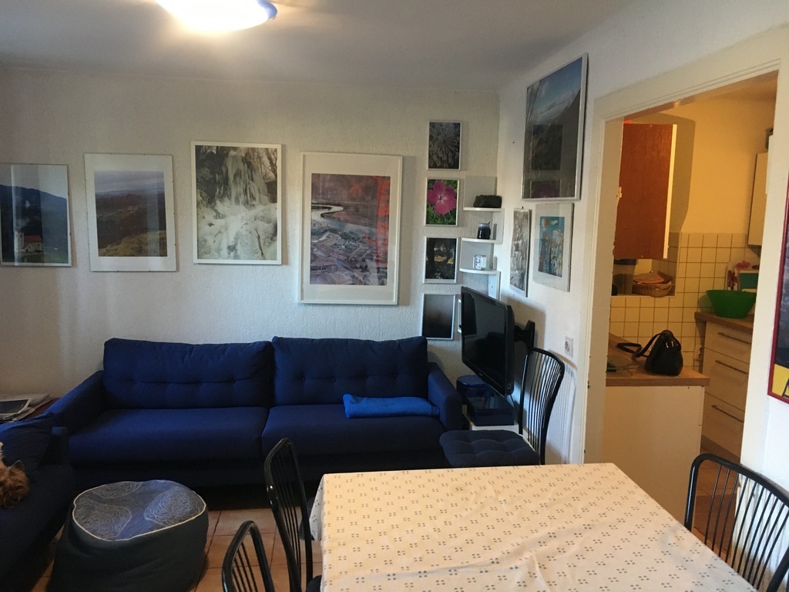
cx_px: 394
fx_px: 661
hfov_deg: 61.7
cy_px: 296
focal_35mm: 29
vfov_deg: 48.2
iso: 200
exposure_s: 1/17
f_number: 2.2
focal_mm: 4.15
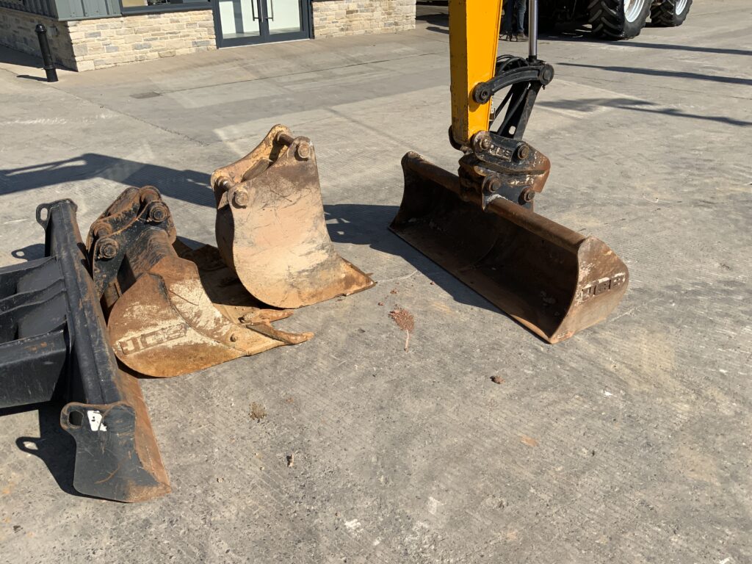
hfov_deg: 61.7
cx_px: 376
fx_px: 630
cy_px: 282
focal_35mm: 29
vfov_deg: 48.2
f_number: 1.8
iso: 20
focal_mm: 3
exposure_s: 1/2427
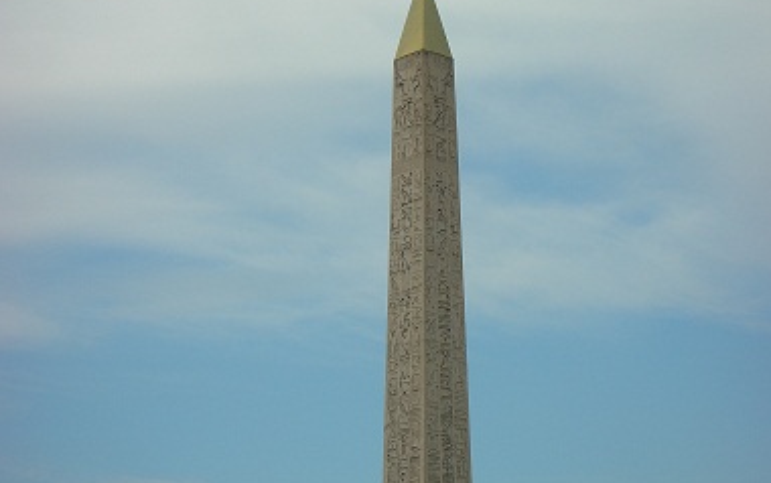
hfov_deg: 17.1
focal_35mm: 122
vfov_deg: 10.8
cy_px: 229
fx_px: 2565
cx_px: 388
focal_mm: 23.4
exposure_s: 1/177
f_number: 8.2
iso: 50
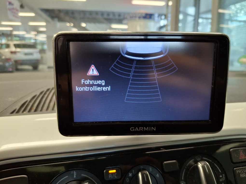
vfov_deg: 54.9
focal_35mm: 25
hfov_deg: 69.4
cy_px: 92
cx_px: 123
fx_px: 178
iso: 200
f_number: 1.8
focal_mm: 4.69
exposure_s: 1/100
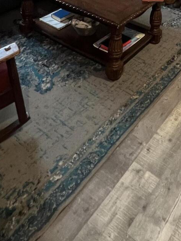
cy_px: -107
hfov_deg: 33.1
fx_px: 286
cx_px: 167
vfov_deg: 30.1
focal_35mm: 41
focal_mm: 1.57
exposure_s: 1/42
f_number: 1.8
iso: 640
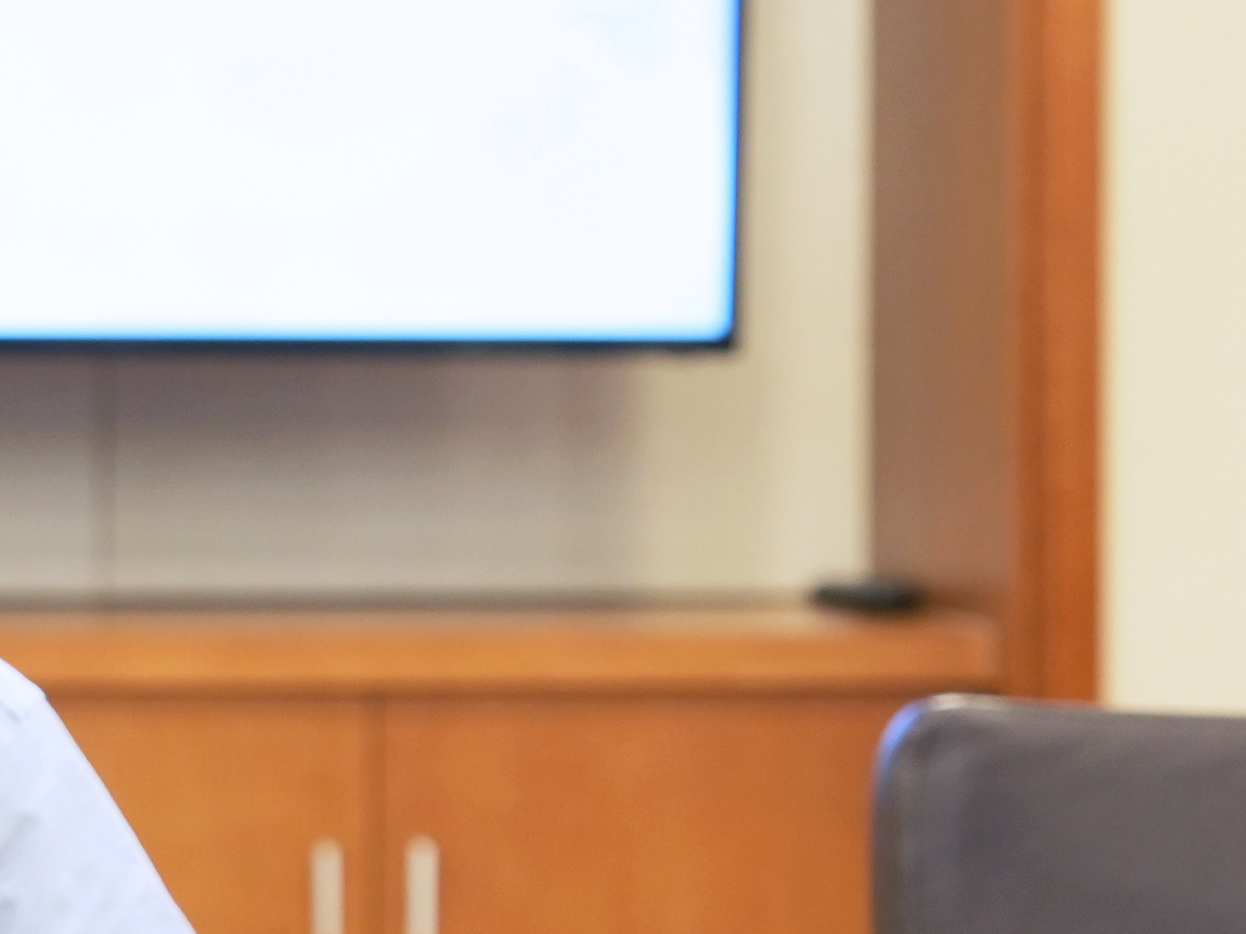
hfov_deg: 13.0
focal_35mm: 146
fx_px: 5255
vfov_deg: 10.1
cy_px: 675
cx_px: -439
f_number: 2.8
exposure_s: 1/60
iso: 640
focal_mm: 56
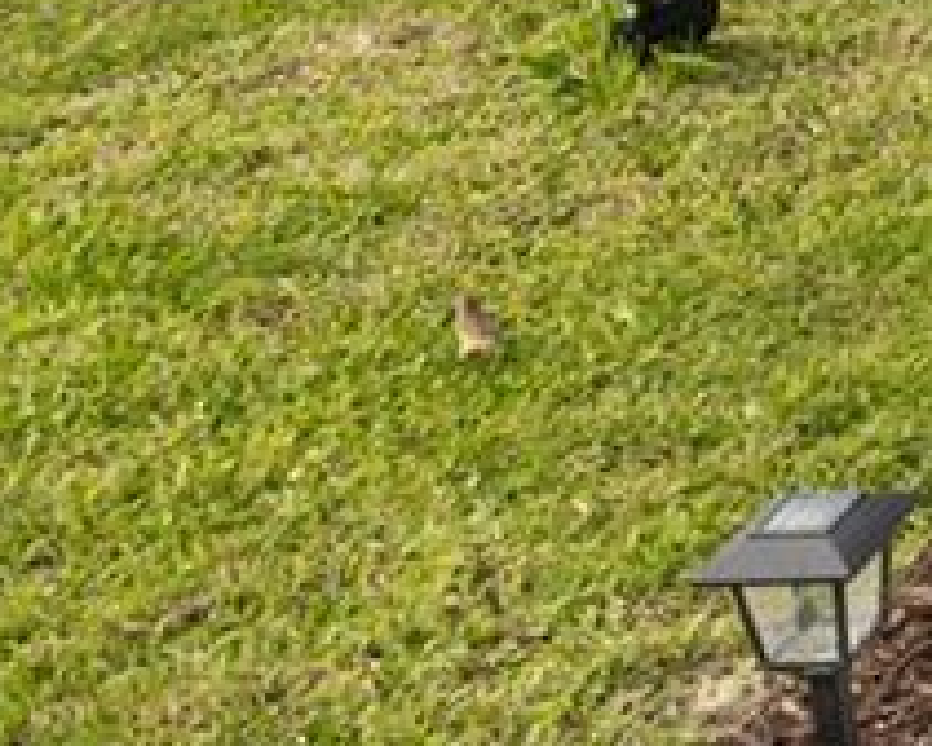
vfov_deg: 11.1
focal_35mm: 128
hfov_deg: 11.0
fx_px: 3532
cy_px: -680
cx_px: 2641
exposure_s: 1/60
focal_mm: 12
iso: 100
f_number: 9
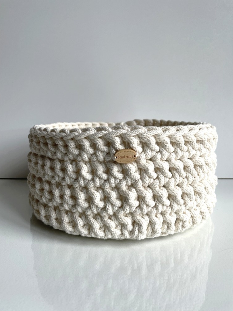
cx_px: 116
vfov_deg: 67.3
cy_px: 156
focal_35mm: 26
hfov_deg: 53.1
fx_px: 233
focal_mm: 4.2
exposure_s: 1/121
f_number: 1.6
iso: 64
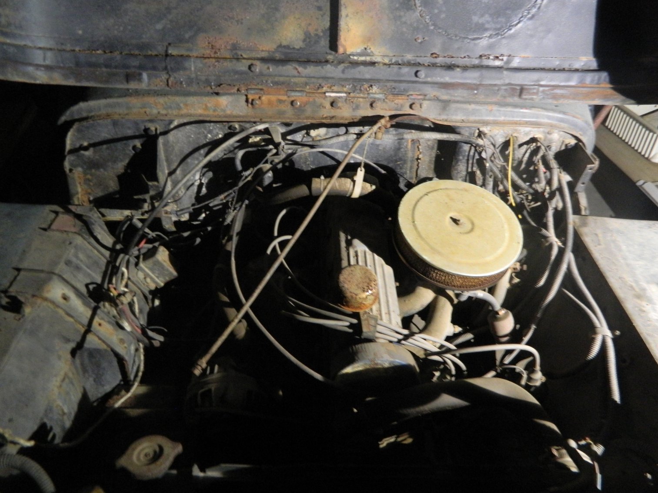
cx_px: 329
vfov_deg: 54.9
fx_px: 475
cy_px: 246
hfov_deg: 69.4
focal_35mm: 25
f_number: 3.1
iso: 400
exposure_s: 1/5
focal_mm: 4.5
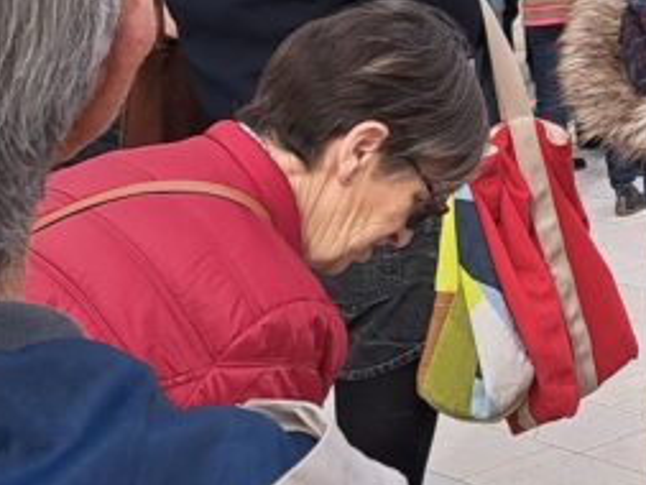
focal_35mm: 97
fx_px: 1811
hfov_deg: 17.8
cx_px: 1006
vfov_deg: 14.6
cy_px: -146
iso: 50
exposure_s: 1/735
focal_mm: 5.23
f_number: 1.8
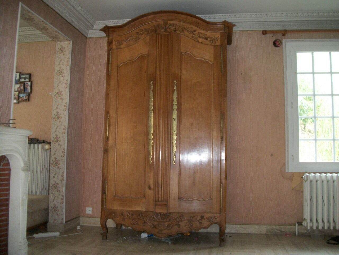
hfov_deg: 56.8
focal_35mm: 32
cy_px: 128
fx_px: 313
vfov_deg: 44.2
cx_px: 170
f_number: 2.9
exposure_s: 1/30
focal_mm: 5.7
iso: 160
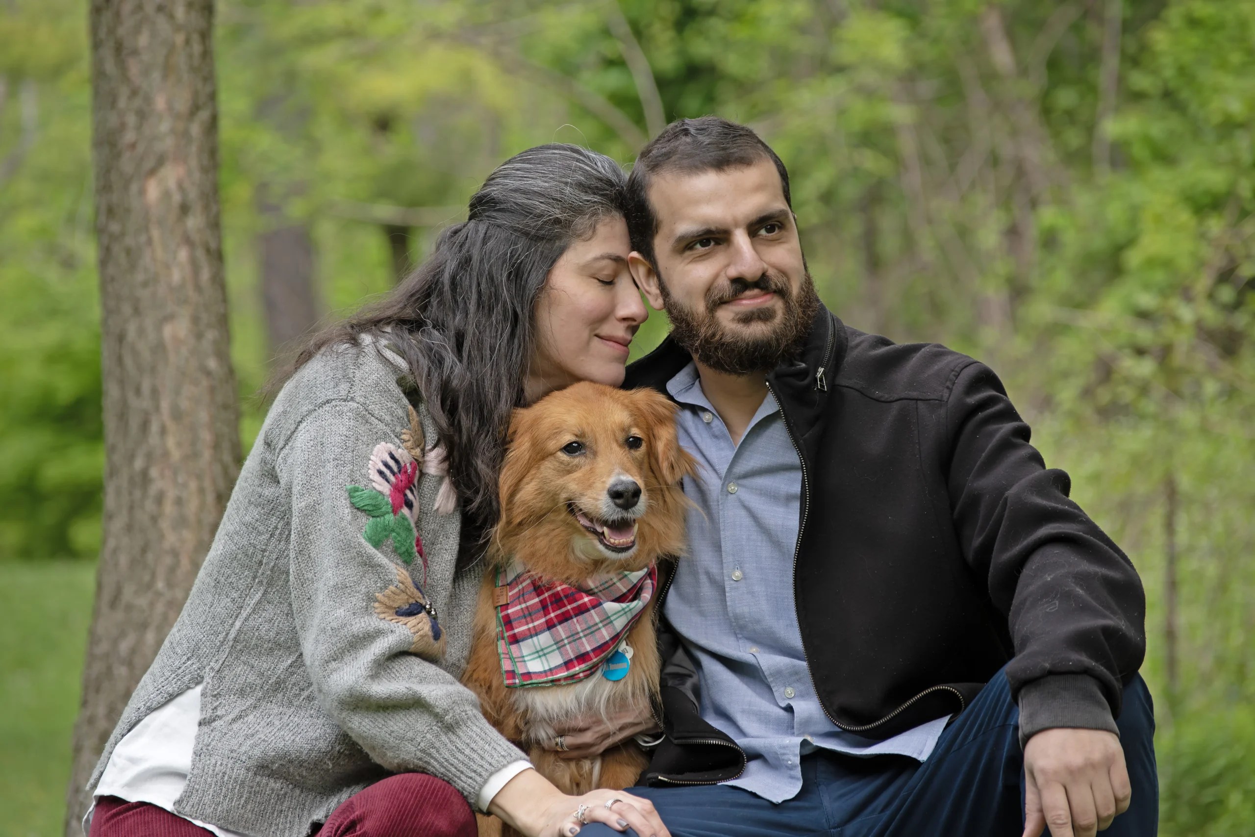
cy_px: 418
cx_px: 628
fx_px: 6275
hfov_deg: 11.4
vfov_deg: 7.6
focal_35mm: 180
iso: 320
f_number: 4.8
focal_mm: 120
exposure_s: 1/500
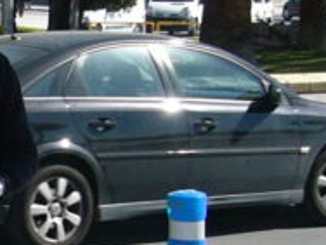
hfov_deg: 10.6
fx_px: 1686
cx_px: -170
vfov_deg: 8.3
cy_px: 238
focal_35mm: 179
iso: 50
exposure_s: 1/125
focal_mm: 5.8
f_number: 8
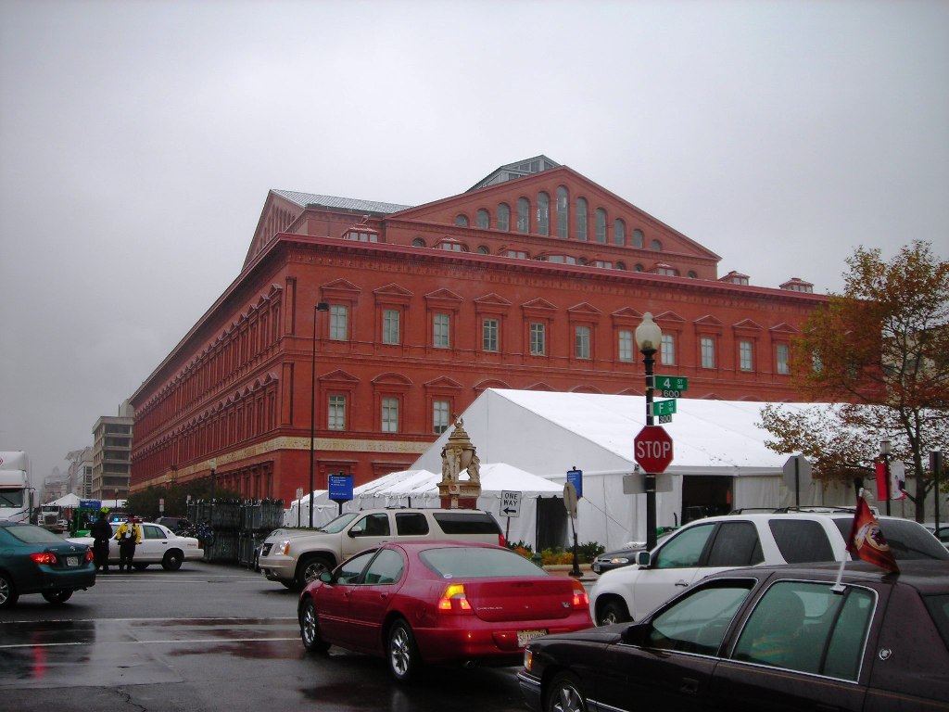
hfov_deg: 49.0
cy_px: 356
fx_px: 1042
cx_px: 474
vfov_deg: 37.7
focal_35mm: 38
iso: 50
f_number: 3.2
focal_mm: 6.3
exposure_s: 1/120
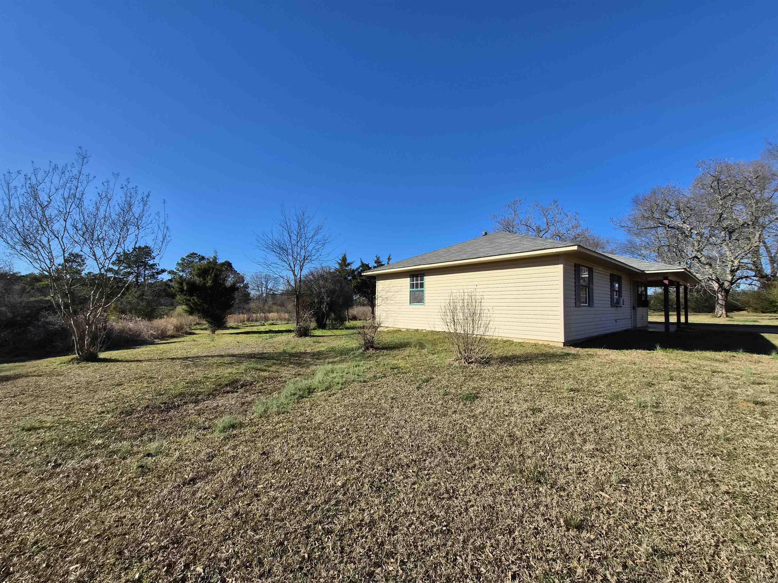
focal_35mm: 13
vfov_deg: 89.9
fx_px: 292
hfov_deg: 106.2
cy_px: 292
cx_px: 389
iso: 25
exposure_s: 1/1292
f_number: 2.2
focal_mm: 1.7
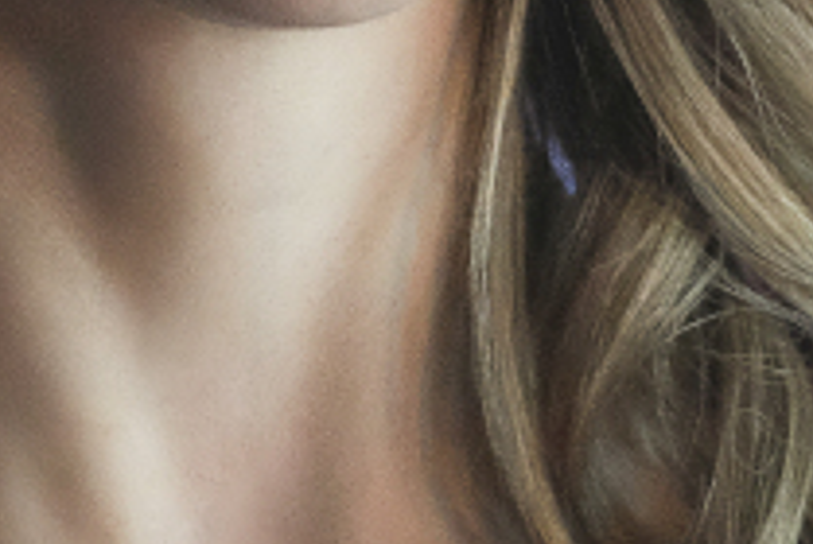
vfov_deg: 1.1
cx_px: 510
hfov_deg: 1.7
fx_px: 27206
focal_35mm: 1203
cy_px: 183
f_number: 3.2
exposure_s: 1/200
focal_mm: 140
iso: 10000
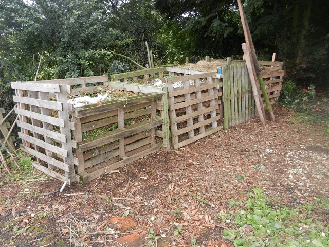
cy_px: 124
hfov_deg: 69.4
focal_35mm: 25
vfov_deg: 54.9
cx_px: 164
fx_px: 238
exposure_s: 1/50
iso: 160
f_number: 3.5
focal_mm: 4.5
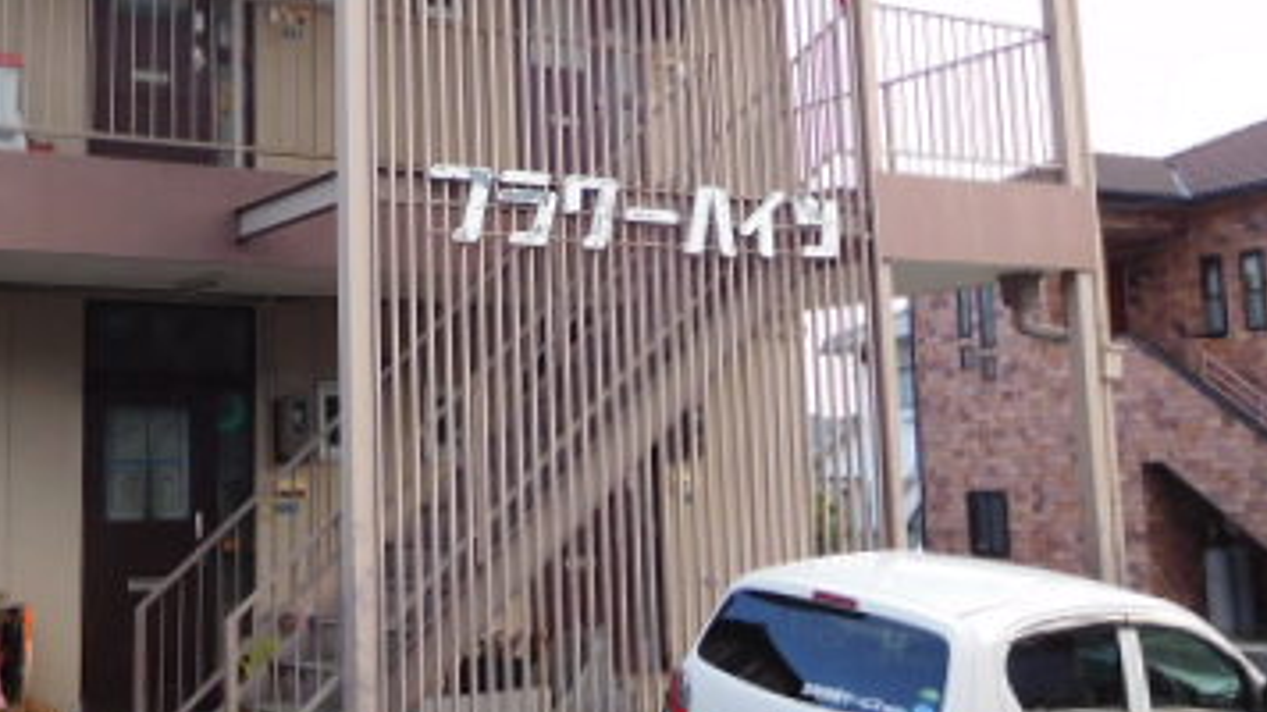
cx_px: 424
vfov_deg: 24.3
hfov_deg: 41.6
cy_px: 224
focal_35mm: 49
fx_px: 1646
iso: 125
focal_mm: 4.5
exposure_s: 1/160
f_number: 3.4
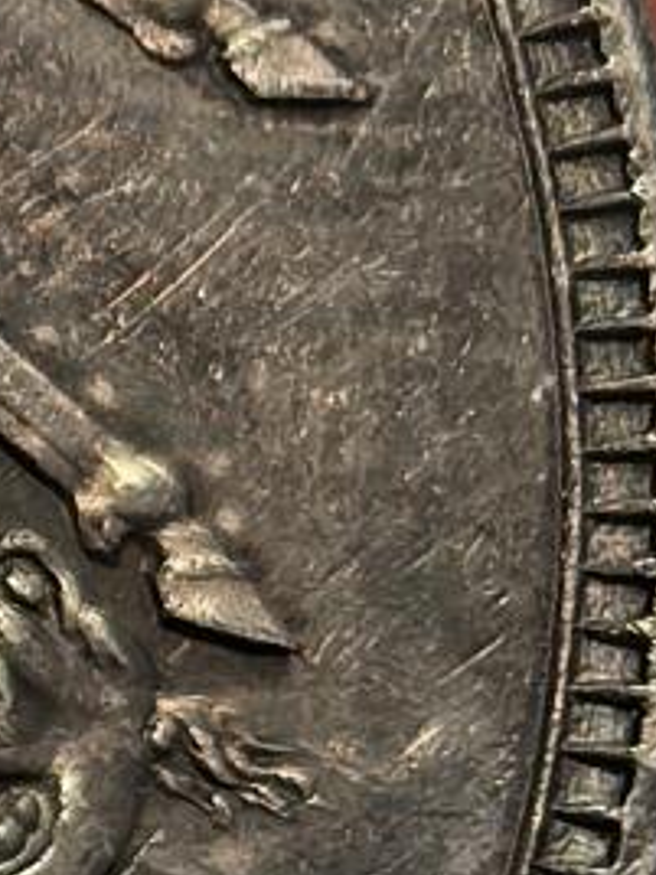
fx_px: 9172
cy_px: 581
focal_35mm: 363
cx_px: -1139
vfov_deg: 5.5
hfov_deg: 4.0
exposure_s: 1/100
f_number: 2
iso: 160
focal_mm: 6.98
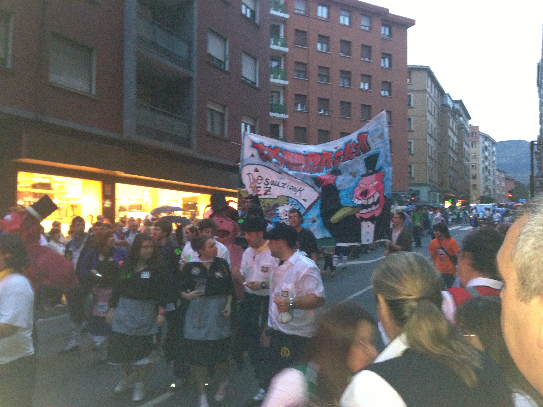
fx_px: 518
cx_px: 272
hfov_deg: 55.4
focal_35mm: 33
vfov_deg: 42.9
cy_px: 204
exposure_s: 1/16
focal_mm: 4.13
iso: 500
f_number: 2.4
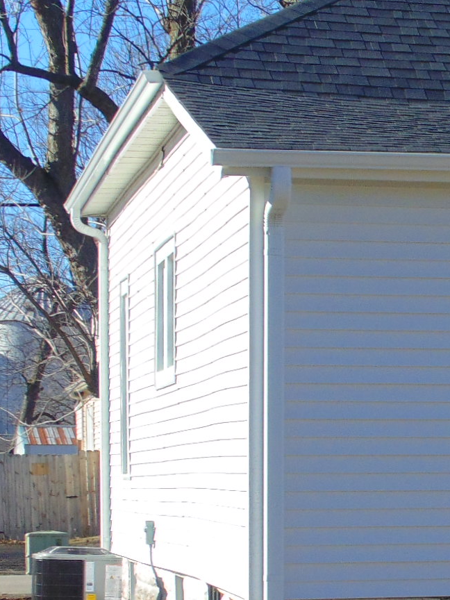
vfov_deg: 12.3
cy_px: 527
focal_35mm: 159
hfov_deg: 9.0
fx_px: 2756
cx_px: 742
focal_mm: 9.5
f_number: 3.9
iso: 80
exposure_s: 1/500
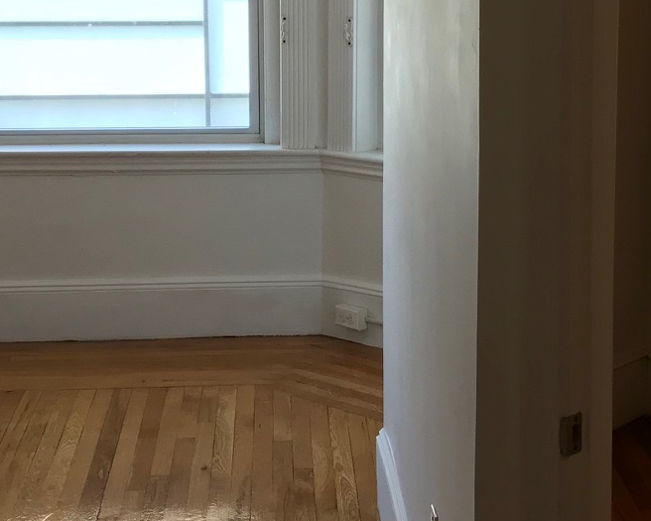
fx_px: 1619
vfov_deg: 18.2
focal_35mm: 84
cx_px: 400
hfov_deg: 22.7
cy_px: 173
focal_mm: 3.99
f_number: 1.8
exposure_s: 1/120
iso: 40
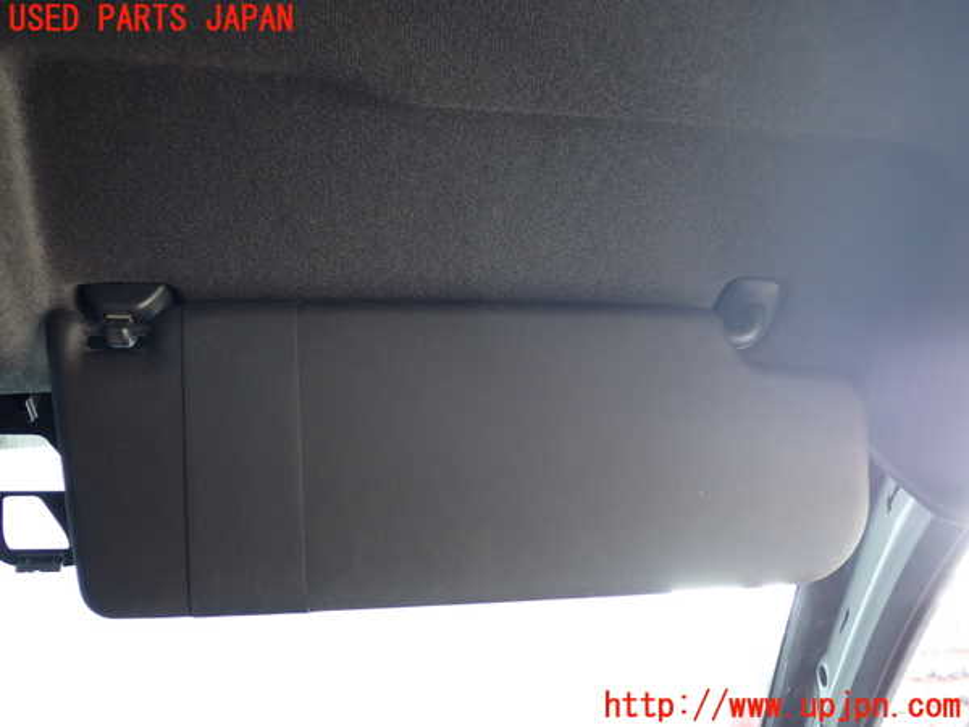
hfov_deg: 51.4
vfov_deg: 39.7
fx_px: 1008
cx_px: 484
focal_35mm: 36
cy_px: 364
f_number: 2.5
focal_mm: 6.37
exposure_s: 1/50
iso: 200
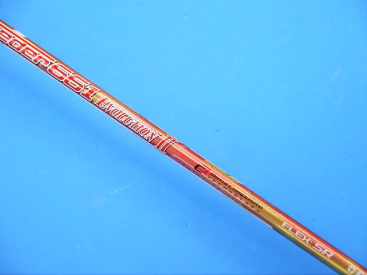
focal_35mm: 84
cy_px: 138
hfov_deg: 23.3
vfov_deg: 17.6
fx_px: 891
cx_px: 184
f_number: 5.6
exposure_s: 1/80
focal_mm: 42
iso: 640
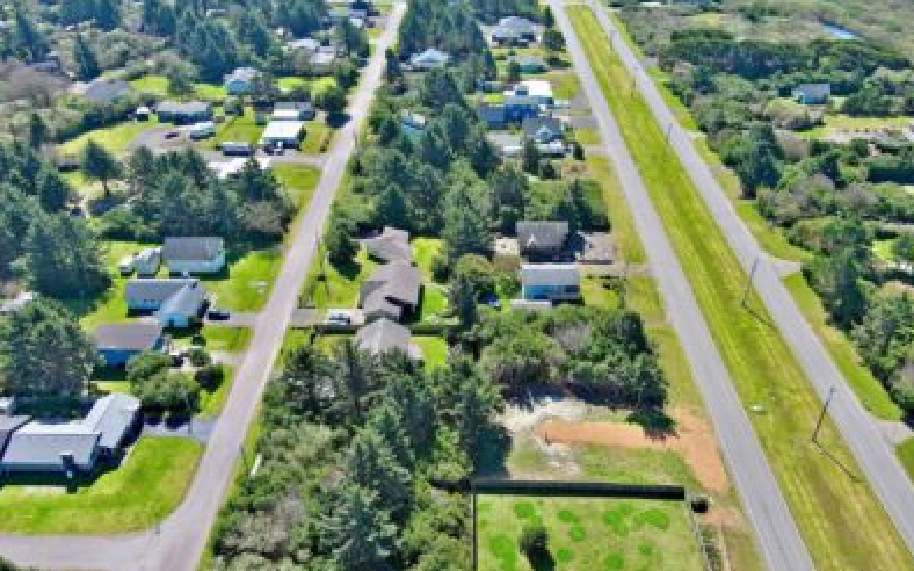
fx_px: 747
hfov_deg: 62.9
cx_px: 459
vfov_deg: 41.8
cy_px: 303
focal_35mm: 30
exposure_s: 1/532
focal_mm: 10.57
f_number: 2.8
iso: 100
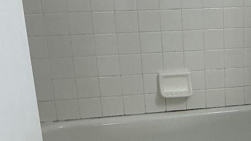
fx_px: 606
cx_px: 296
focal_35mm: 91
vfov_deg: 13.1
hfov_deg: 21.8
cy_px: 157
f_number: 1.8
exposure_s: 1/120
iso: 64
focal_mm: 3
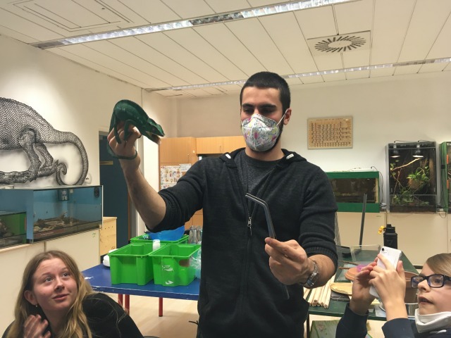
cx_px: 226
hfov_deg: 61.7
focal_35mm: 29
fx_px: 378
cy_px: 169
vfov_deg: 48.2
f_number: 2.2
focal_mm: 4.15
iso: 100
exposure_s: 1/33
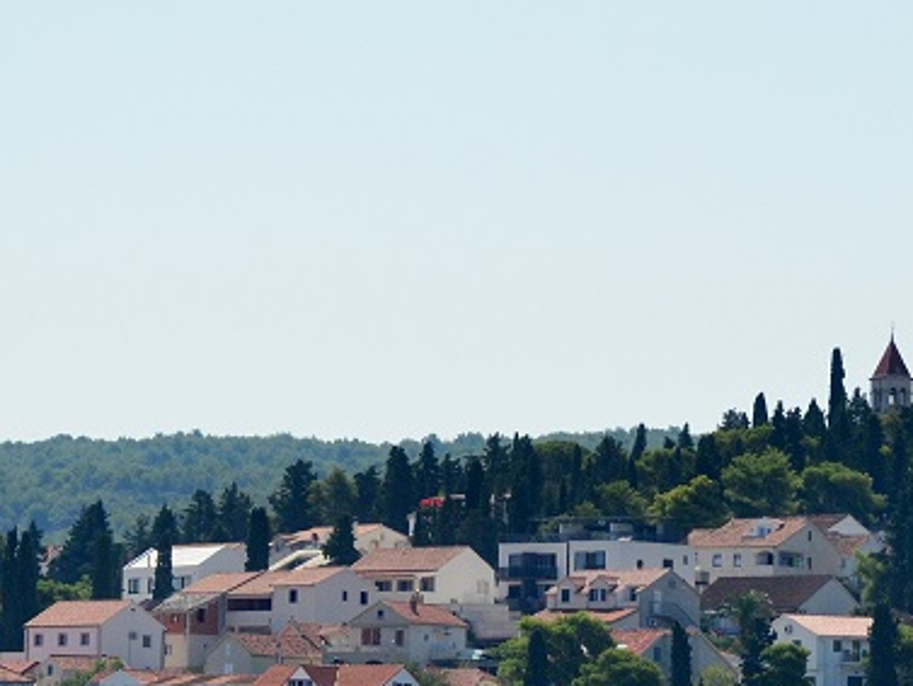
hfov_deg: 6.1
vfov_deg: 4.6
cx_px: 901
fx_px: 8555
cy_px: 410
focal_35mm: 324
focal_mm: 85
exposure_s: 1/8000
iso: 640
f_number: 4.5
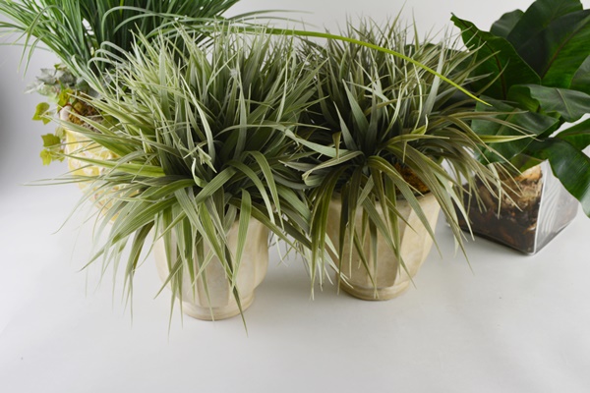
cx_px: 295
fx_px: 639
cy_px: 196
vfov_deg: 34.2
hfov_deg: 49.6
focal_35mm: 39
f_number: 5.6
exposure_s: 1/125
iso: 250
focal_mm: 26
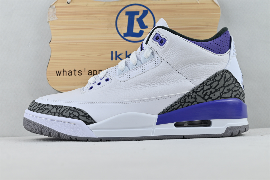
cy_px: 90
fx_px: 366
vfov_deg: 27.7
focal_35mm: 49
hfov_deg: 40.5
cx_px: 135
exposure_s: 1/80
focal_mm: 32.5
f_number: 5
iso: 100
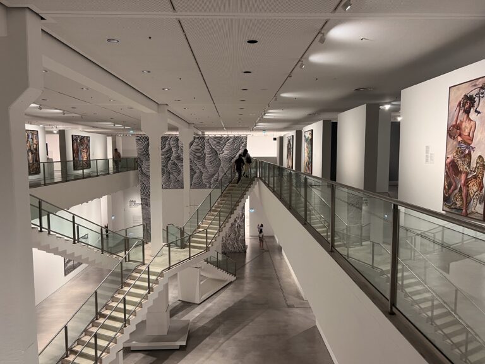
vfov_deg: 53.1
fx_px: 364
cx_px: 242
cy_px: 182
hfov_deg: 67.3
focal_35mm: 26
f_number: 1.5
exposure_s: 1/60
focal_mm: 5.7
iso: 125
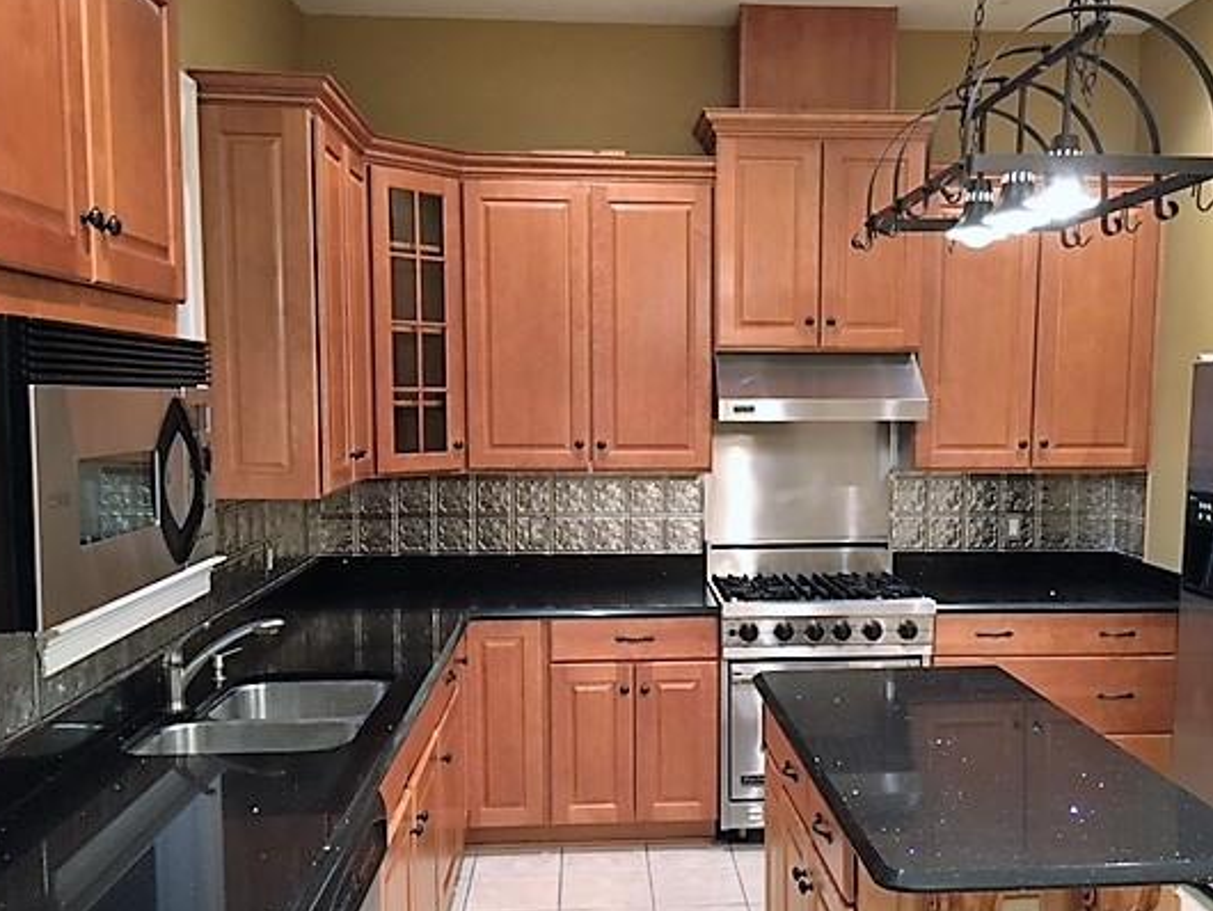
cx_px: 703
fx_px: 1227
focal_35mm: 35
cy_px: 517
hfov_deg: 52.4
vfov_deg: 40.6
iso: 200
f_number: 2.2
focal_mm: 4.15
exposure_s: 1/17
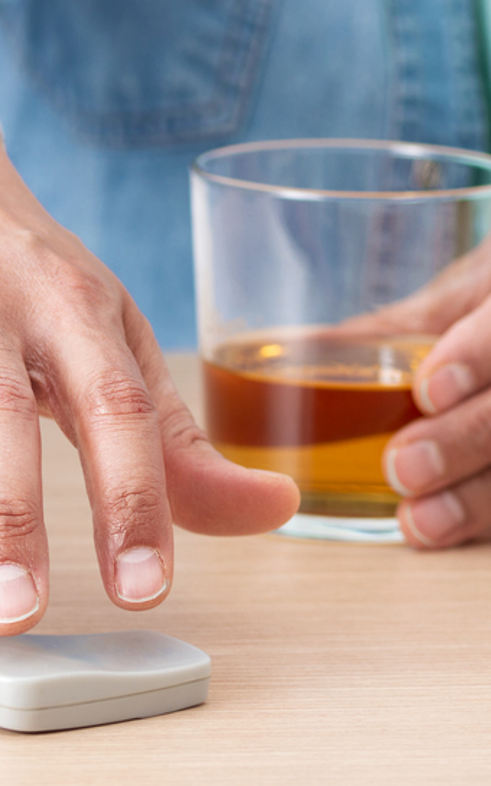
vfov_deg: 5.7
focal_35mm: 370
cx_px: 191
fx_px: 7926
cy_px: 278
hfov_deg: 3.5
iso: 100
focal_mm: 105
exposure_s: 1/200
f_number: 5
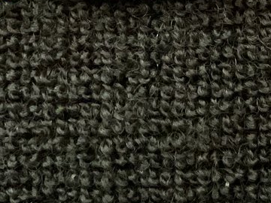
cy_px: -206
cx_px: 352
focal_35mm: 122
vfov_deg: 11.0
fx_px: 955
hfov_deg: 15.4
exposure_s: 1/30
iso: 500
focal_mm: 3
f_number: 1.8
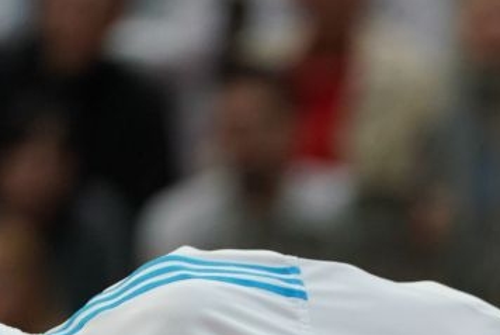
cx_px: 691
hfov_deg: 2.1
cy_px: 794
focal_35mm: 985
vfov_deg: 1.4
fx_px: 13691
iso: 1250
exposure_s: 1/1000
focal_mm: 195
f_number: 2.8
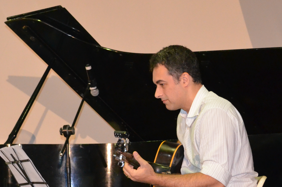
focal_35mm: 96
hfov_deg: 21.3
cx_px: 163
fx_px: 750
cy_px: 186
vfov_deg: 14.0
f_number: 4.5
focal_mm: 30
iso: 3200
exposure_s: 1/60
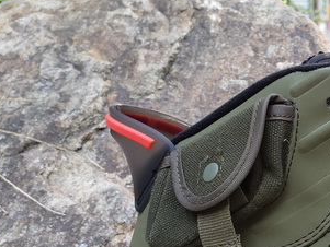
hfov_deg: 25.9
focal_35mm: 69
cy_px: 198
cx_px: 371
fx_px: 658
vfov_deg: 21.1
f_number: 2.4
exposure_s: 1/60
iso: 64
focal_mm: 4.3
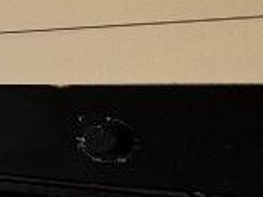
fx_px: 683
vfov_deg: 16.4
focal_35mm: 90
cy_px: 106
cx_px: -501
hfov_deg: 11.9
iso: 80
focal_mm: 2.22
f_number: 2.2
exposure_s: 1/99
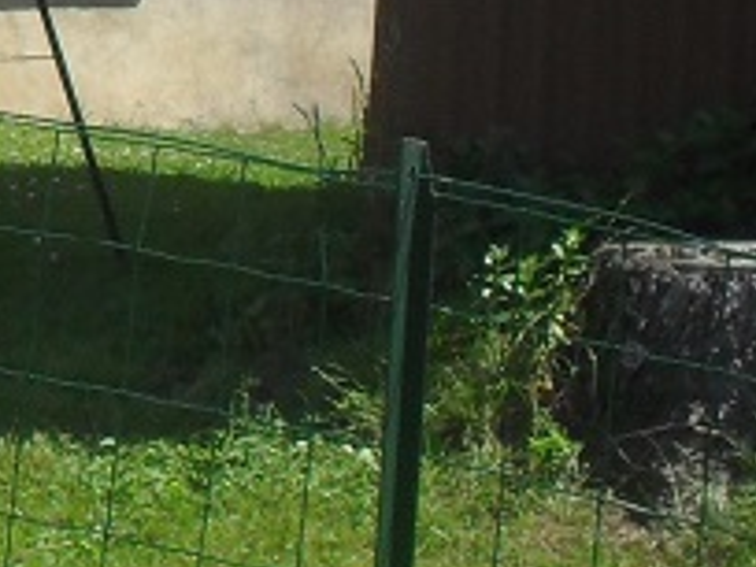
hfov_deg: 9.3
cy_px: 82
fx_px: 4499
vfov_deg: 7.2
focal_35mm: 206
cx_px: -493
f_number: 8.4
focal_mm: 6.3
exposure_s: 1/180
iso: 100
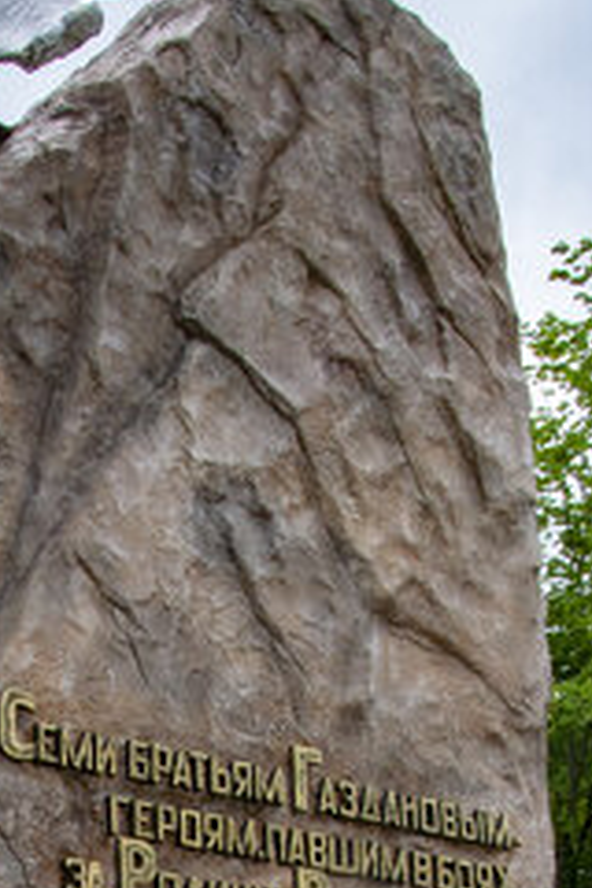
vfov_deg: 20.4
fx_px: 2220
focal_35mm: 90
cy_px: 1208
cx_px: -76
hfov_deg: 14.8
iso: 640
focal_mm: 18
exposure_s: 1/320
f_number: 18
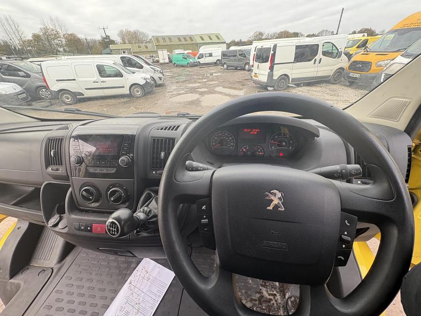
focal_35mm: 14
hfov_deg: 102.1
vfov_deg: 85.7
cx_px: 210
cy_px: 158
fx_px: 170
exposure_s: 1/99
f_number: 2.2
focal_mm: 2.22
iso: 100
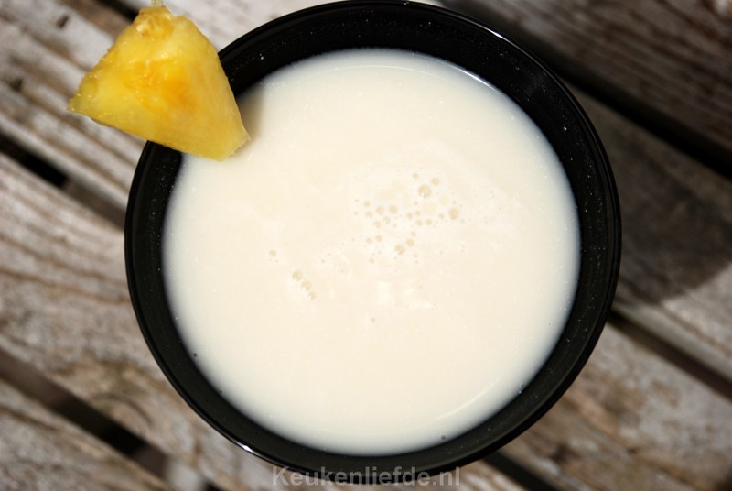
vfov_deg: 13.1
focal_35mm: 105
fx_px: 2138
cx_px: 366
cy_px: 246
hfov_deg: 19.4
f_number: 7.1
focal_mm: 70
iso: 100
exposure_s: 1/800
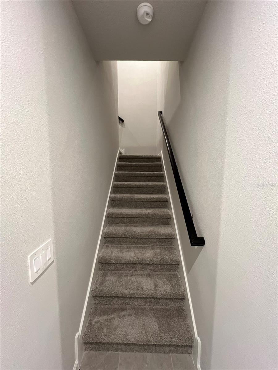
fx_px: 139
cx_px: 139
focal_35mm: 13
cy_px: 185
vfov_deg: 106.2
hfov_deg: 89.9
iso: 400
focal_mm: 1.57
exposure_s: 1/60
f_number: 1.8
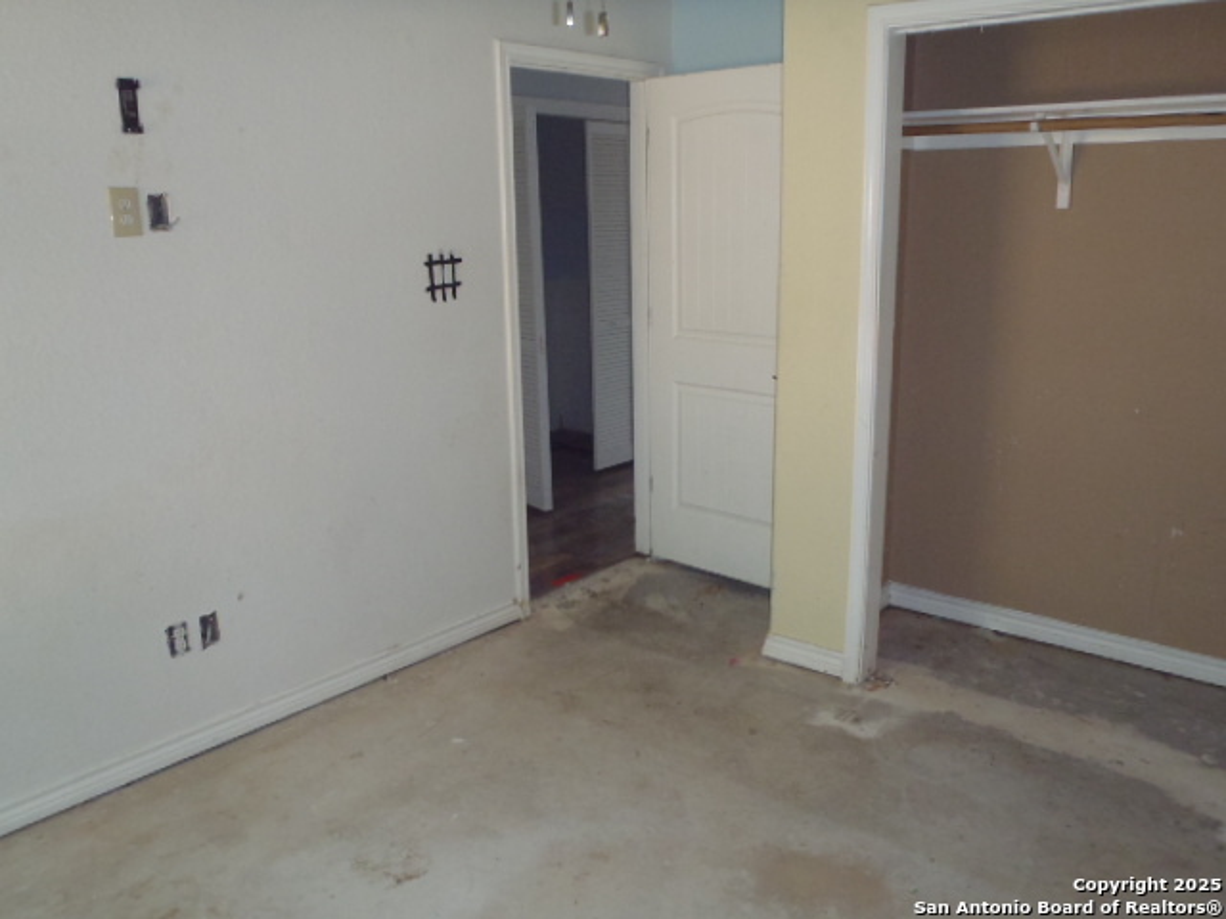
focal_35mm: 28
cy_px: 460
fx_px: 992
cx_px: 613
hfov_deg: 63.4
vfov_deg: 49.7
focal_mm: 5
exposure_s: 1/30
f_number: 3.9
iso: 250
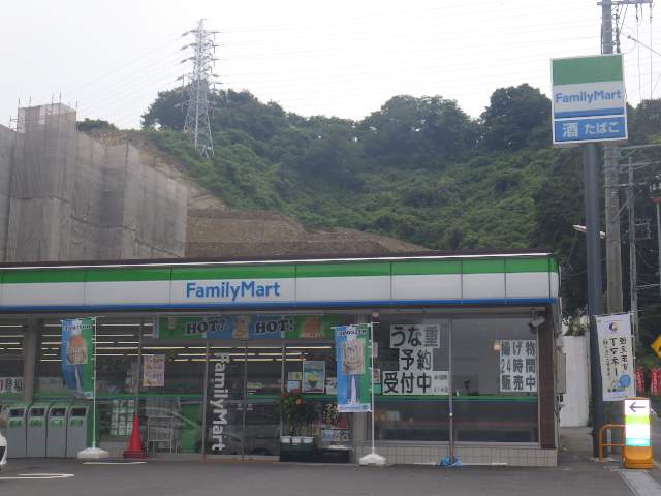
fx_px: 974
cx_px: 330
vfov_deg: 28.6
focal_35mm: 51
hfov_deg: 37.5
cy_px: 248
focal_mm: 9.1
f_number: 5.3
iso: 125
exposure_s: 1/500
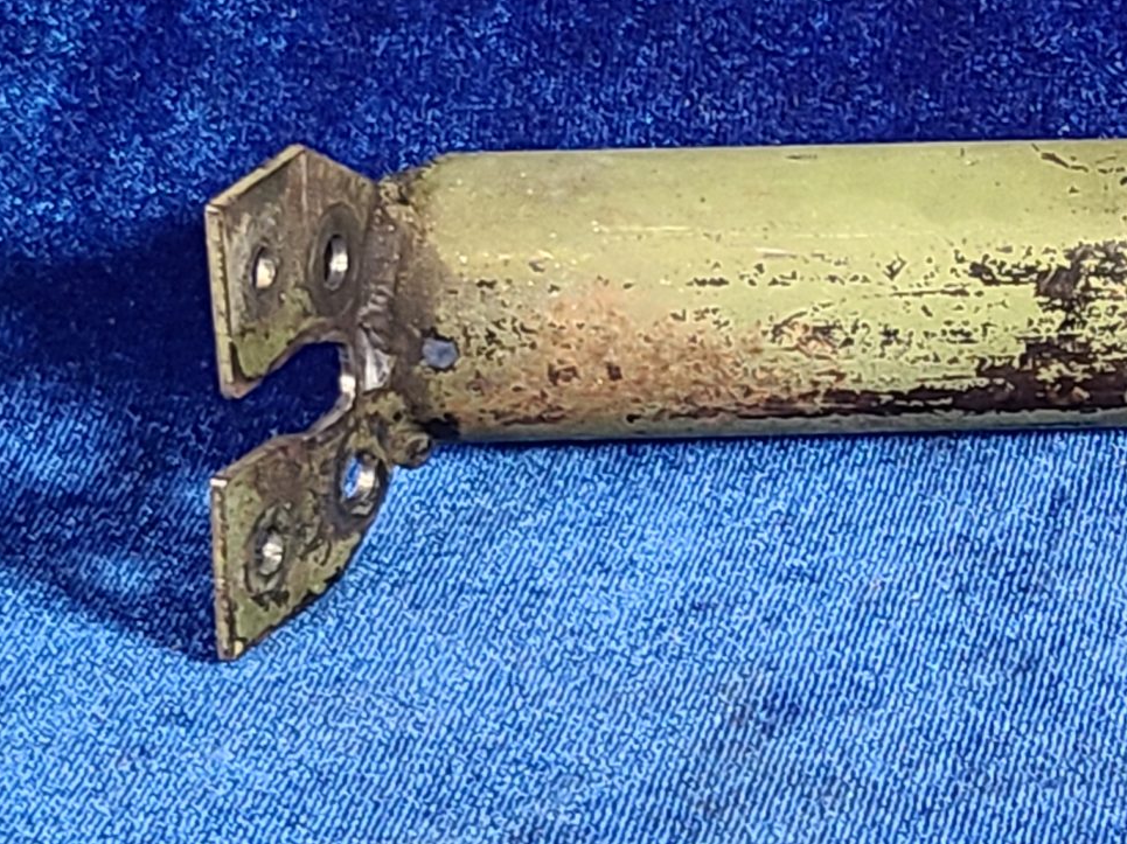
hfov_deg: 24.5
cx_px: 1473
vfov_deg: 21.2
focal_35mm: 69
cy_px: 235
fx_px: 2246
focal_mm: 5.4
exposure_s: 1/60
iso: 200
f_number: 1.8
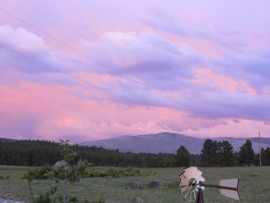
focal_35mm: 80
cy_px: 133
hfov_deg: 24.3
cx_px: 100
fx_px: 624
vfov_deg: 18.4
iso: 200
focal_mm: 8.9
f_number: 2.8
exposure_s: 1/25
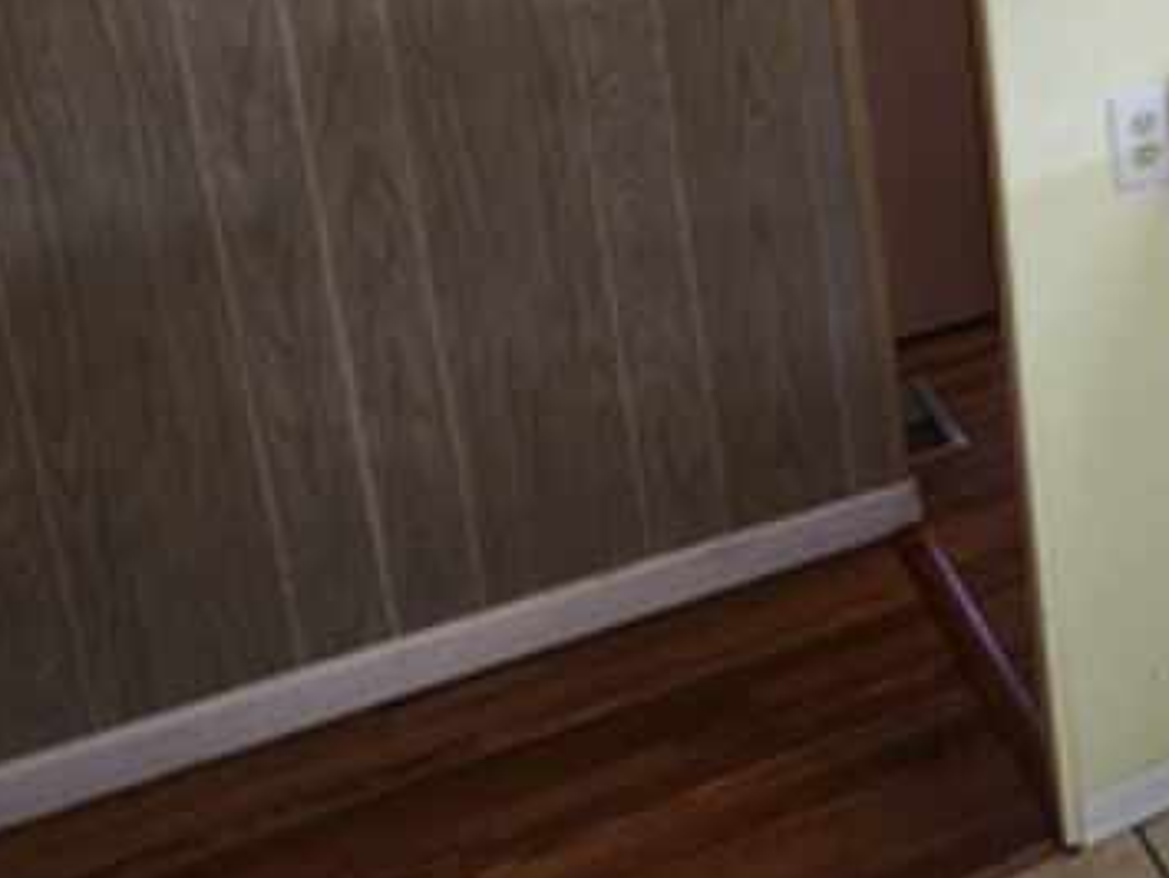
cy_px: -139
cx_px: 1833
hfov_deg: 26.4
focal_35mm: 47
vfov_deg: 27.6
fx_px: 1588
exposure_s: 1/60
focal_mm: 2.2
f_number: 2.2
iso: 64
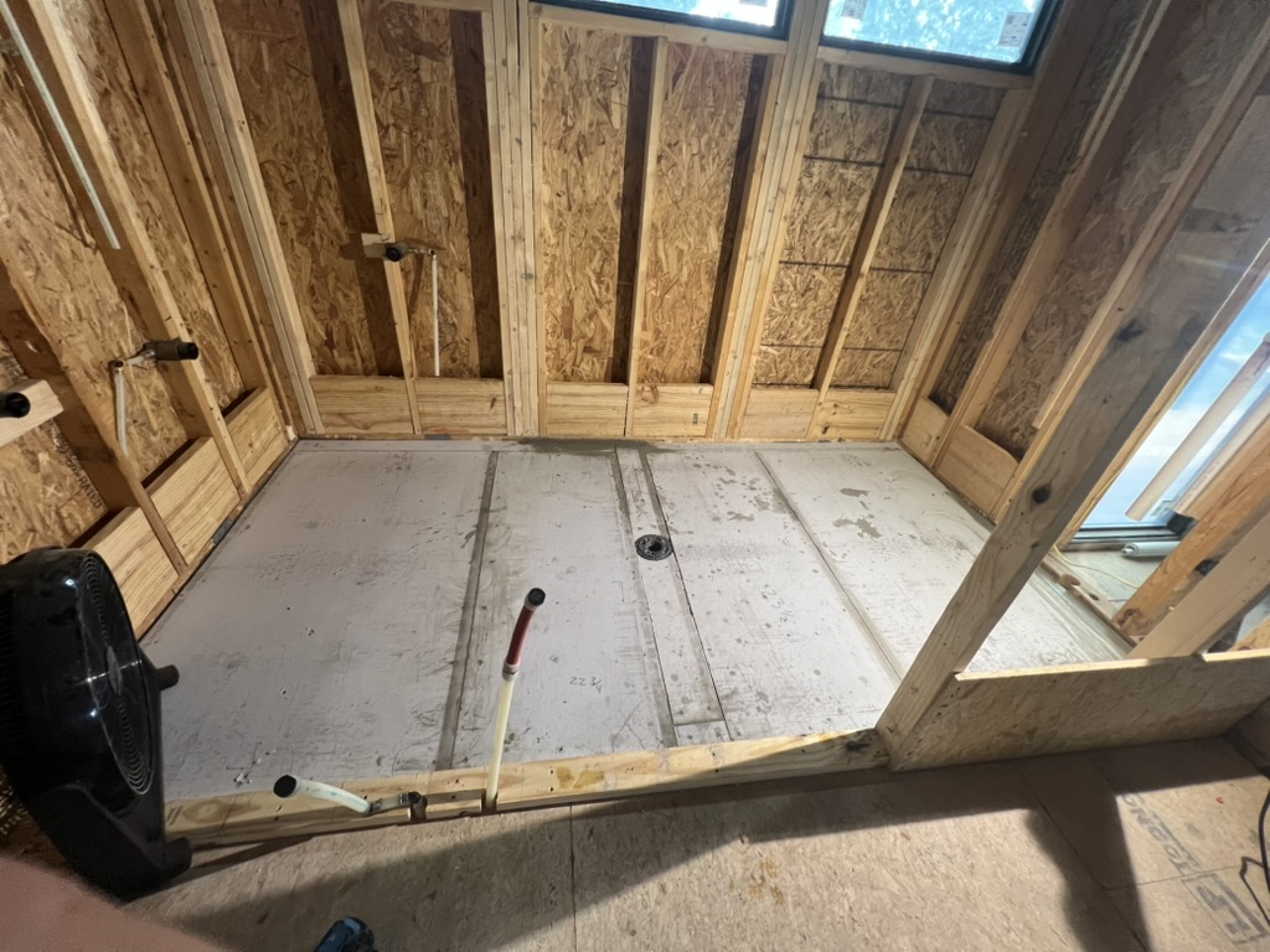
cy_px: 476
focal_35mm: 13
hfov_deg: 106.2
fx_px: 477
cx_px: 635
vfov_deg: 89.9
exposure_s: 1/120
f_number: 1.8
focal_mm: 1.57
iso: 160
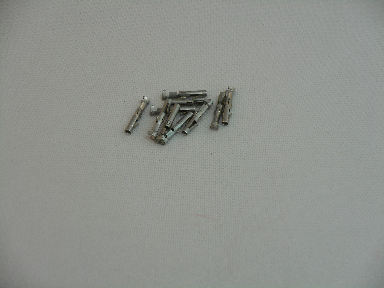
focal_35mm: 102
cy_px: 144
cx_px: 192
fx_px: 1131
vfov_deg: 14.5
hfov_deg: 19.3
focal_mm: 18.2
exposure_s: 1/60
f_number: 5.8
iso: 125
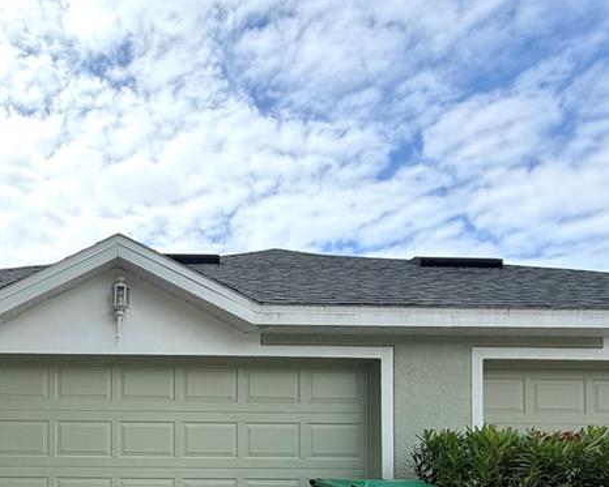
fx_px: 541
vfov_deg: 43.9
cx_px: 123
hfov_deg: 54.7
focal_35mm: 30
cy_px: 447
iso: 20
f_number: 2.2
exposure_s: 1/1125
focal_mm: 2.22
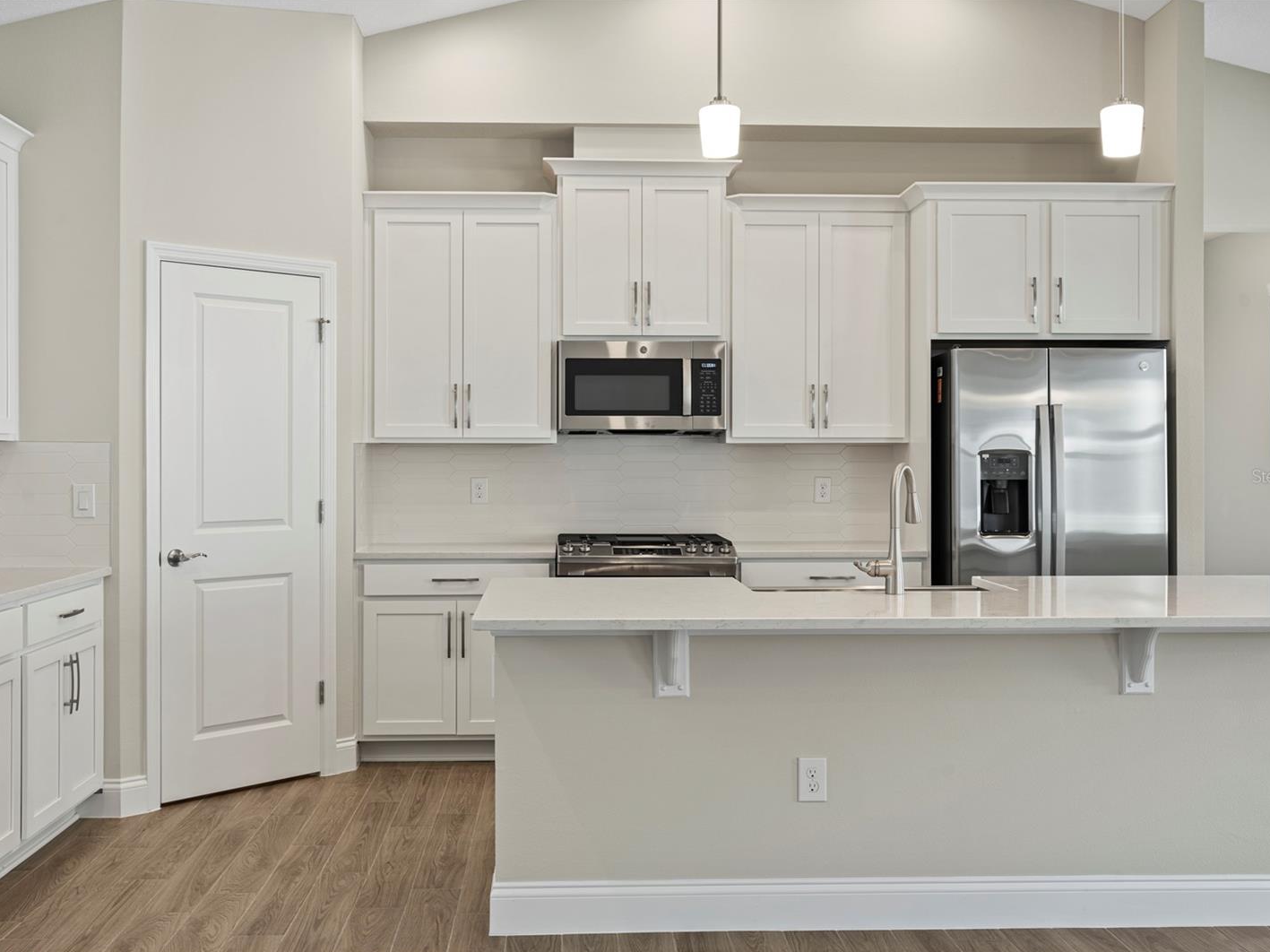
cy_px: 476
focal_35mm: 38
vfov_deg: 37.7
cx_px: 615
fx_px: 1394
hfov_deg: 49.0
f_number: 9
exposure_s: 1/2
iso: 100
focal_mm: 35
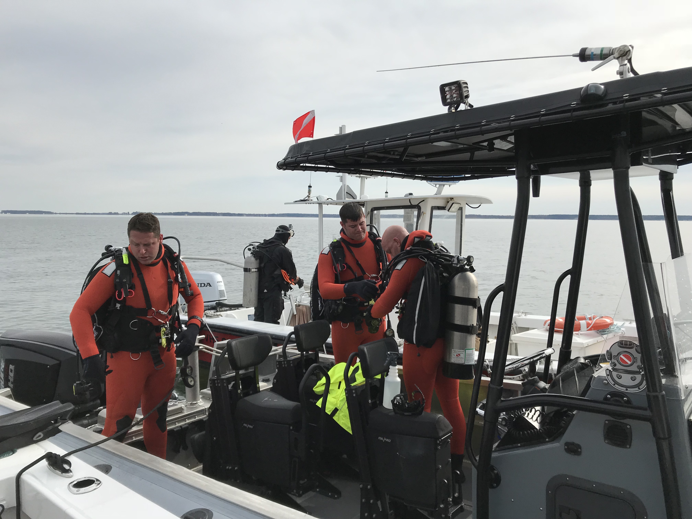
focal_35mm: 28
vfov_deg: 49.7
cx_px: 346
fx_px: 560
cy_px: 260
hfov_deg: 63.4
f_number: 1.8
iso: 20
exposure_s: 1/3425
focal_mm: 3.99
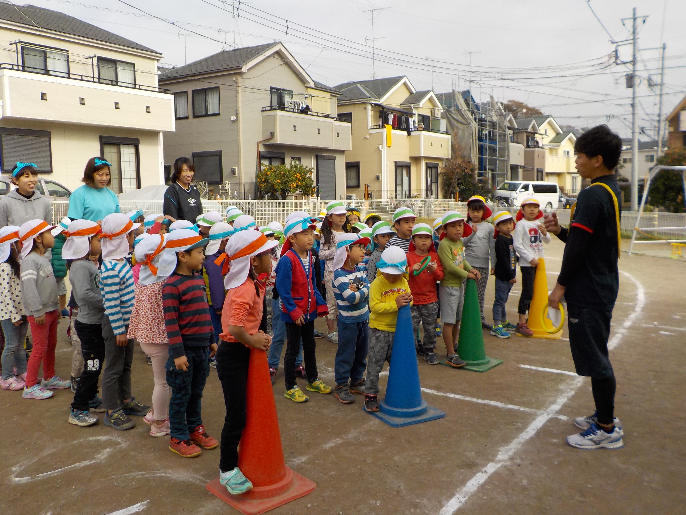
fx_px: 595
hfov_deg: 60.0
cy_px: 258
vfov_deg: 46.8
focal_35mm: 30
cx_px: 343
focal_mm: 4.1
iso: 125
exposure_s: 1/1000
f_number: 3.3
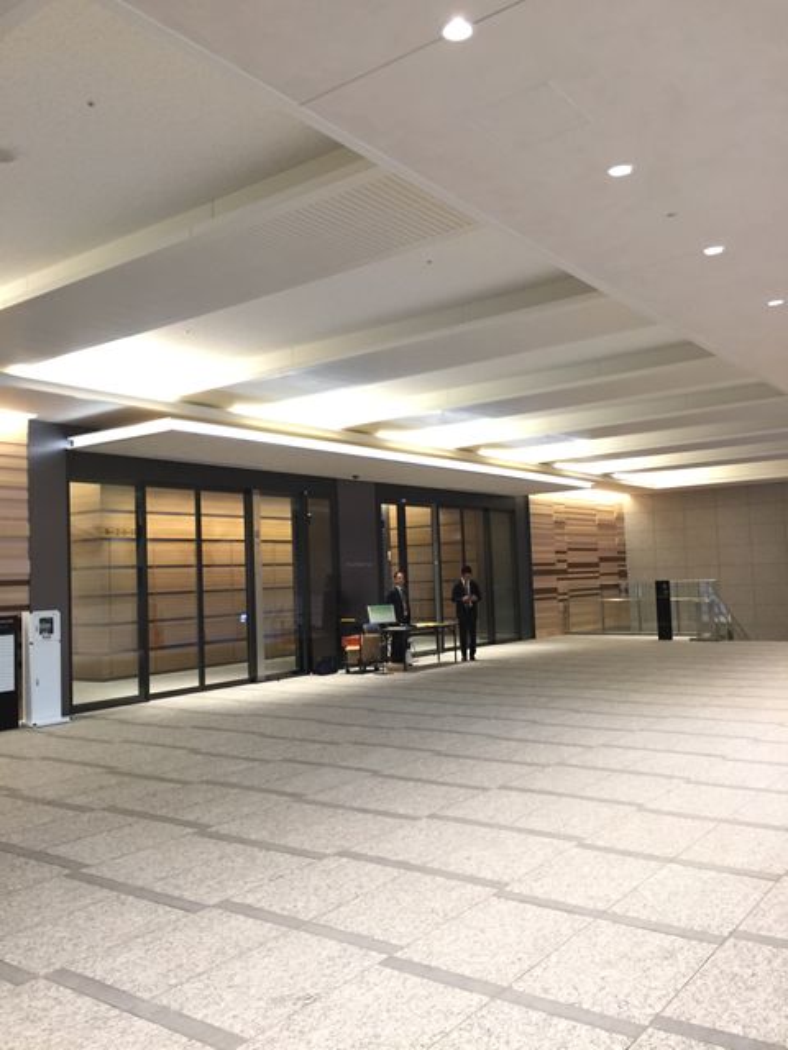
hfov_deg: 48.2
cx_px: 394
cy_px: 525
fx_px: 880
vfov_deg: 61.7
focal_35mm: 29
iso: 200
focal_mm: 4.15
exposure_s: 1/30
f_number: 2.2
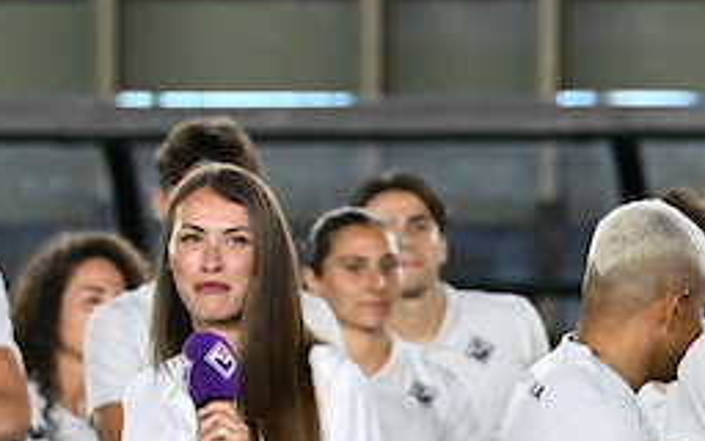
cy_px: 605
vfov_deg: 1.0
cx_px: 1327
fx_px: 24728
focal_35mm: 1287
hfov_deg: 1.6
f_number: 4
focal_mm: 180
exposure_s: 1/400
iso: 1600
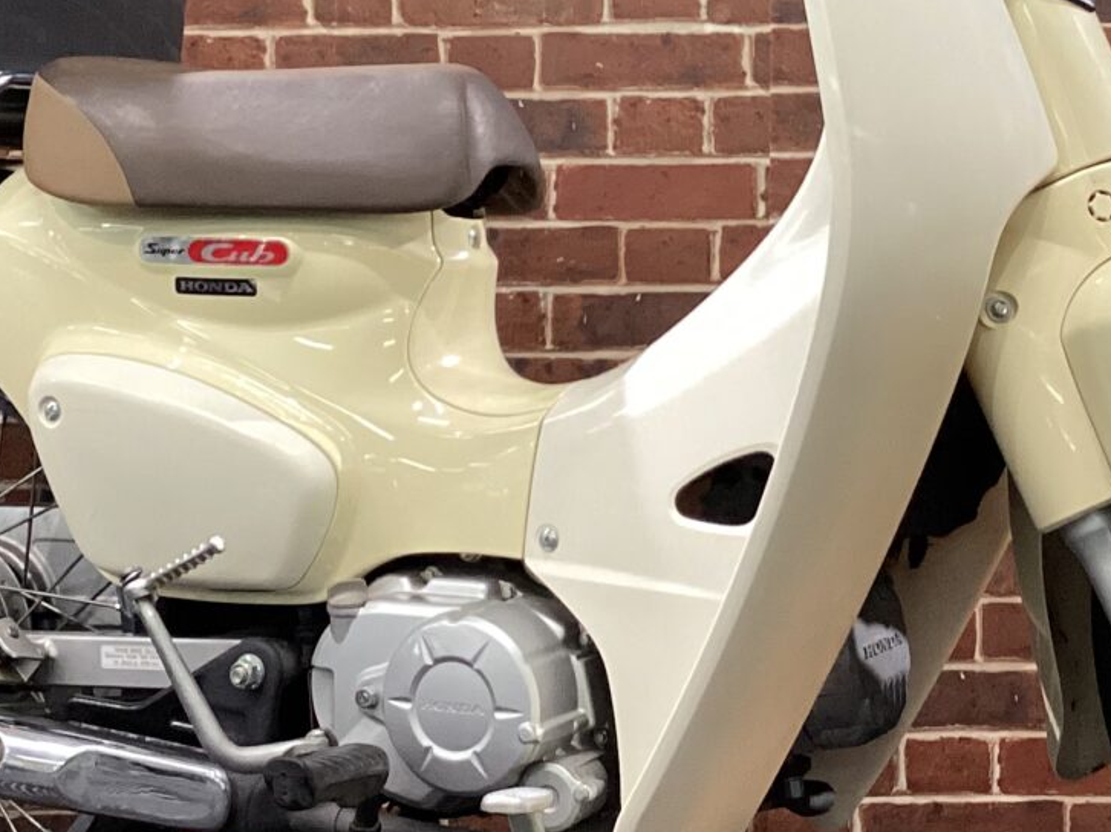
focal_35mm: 82
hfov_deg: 23.8
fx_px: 2631
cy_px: 208
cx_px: 679
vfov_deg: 17.9
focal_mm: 3.3
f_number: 2.4
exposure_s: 1/60
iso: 250
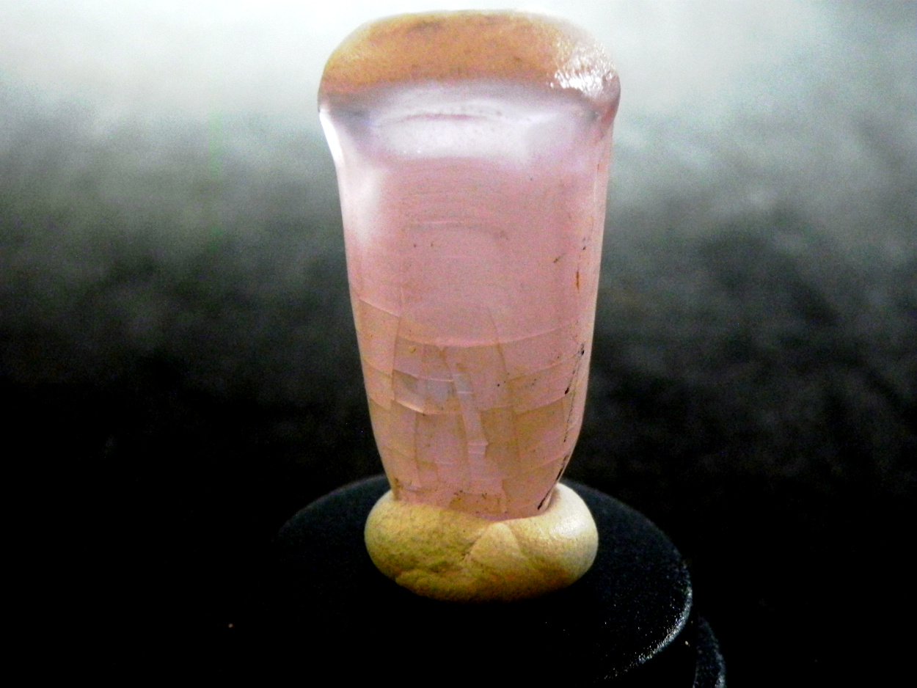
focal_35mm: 85
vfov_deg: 17.4
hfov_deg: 23.0
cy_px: 344
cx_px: 458
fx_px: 2252
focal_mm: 15.1
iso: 800
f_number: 4
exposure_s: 1/40
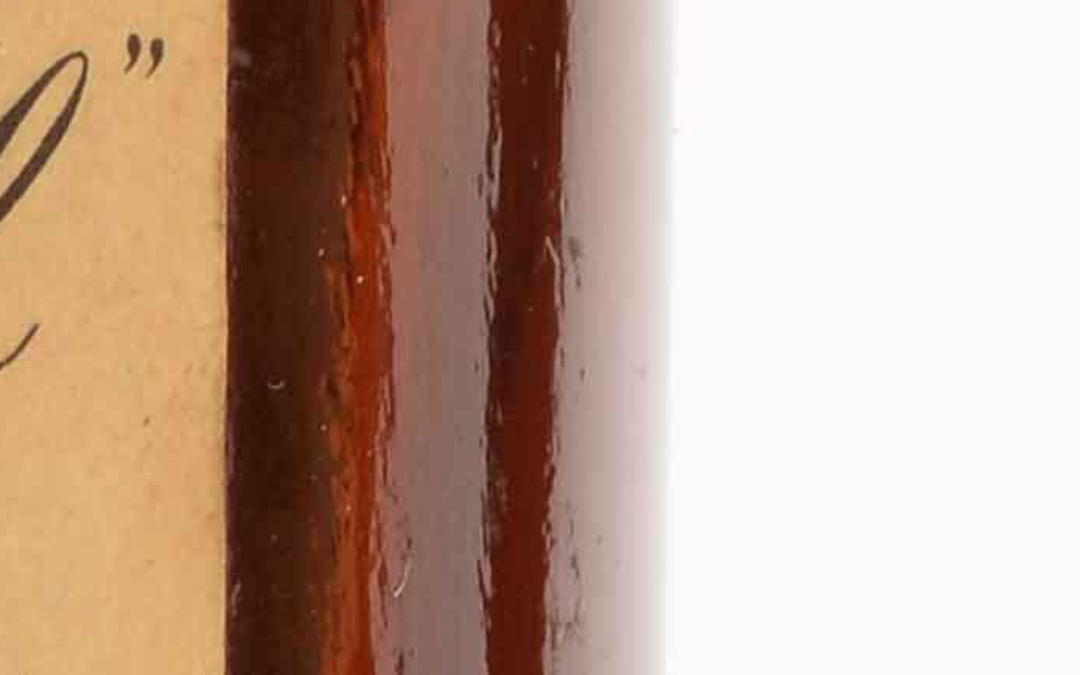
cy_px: 859
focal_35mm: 596
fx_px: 17534
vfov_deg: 2.2
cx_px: -1176
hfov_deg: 3.5
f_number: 20
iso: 100
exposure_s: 1/160
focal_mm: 55
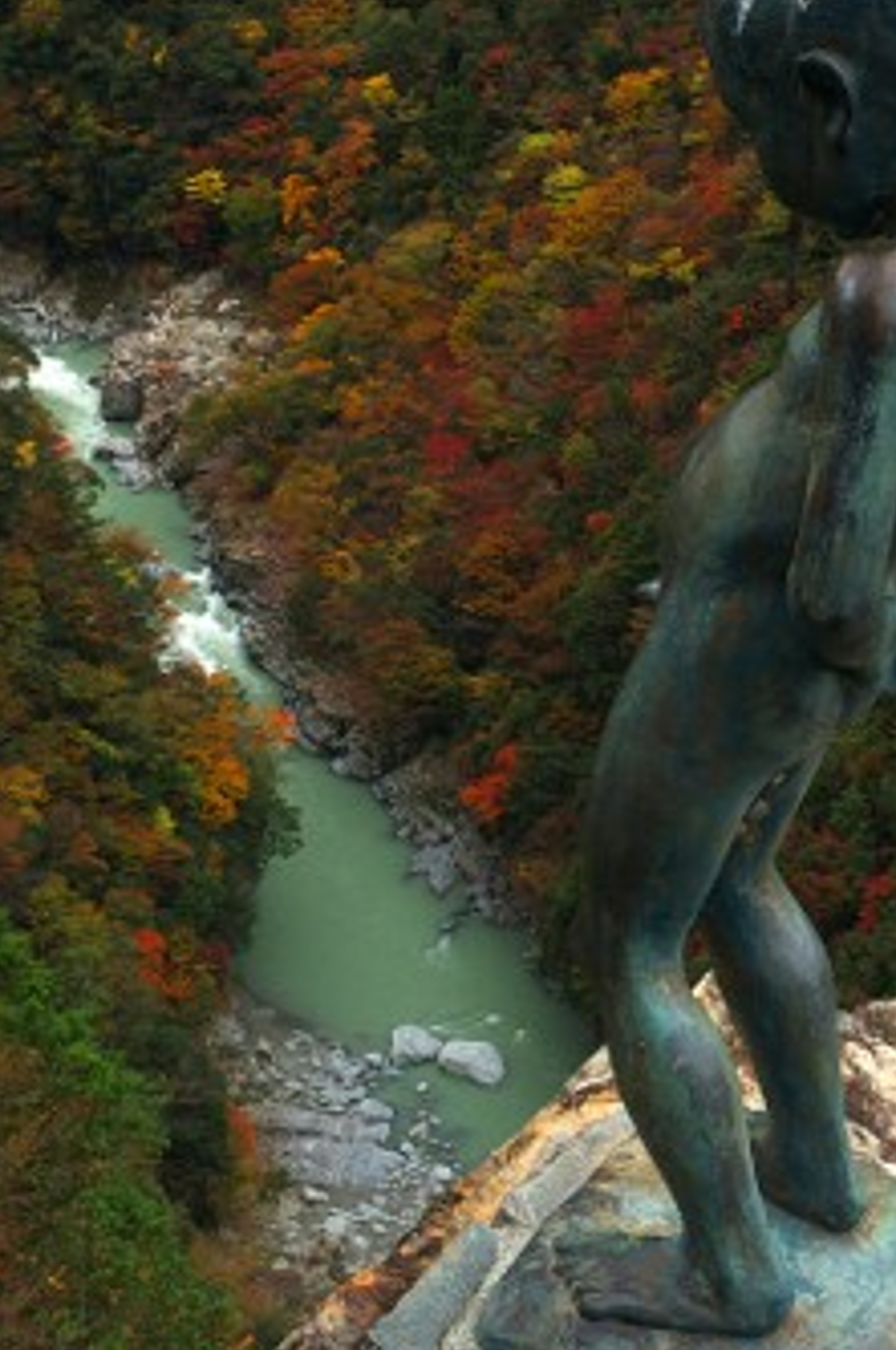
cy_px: 491
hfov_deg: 17.9
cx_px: 513
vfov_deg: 26.7
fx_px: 2836
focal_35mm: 76
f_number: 22
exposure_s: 1/2
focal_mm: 35
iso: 200
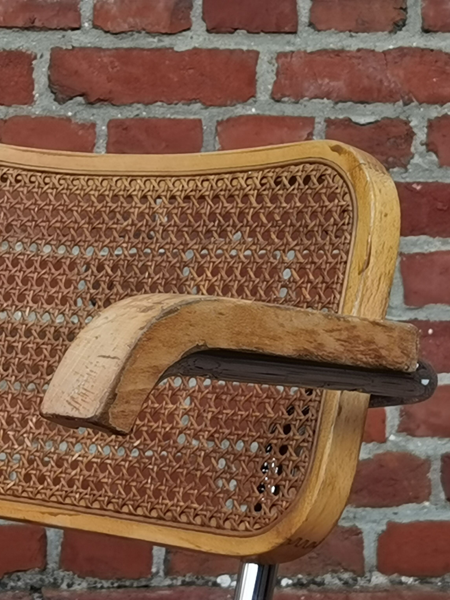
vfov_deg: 16.5
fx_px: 2062
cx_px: 51
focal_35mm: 119
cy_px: 300
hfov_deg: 12.4
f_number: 1.9
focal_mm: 6.71
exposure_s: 1/504
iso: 50
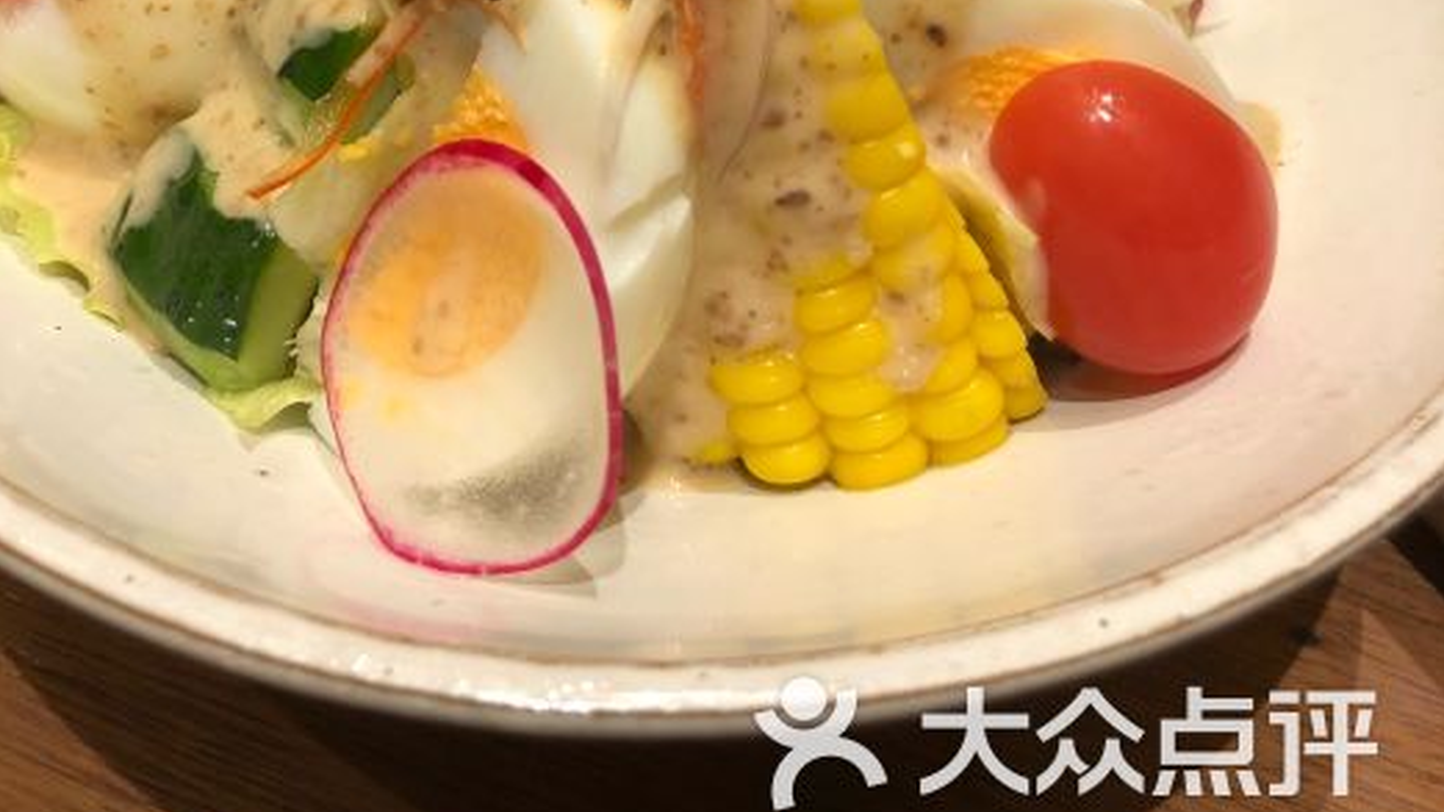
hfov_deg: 49.4
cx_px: 722
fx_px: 1570
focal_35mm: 41
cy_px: -83
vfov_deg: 26.7
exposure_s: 1/33
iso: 32
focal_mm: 3.99
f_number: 1.8
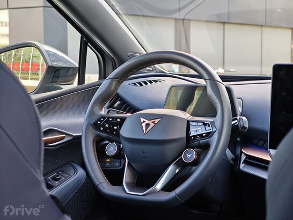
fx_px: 635
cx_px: 146
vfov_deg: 19.7
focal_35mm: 75
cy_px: 110
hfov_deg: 26.0
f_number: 1.8
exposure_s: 1/100
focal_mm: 12.28
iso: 100
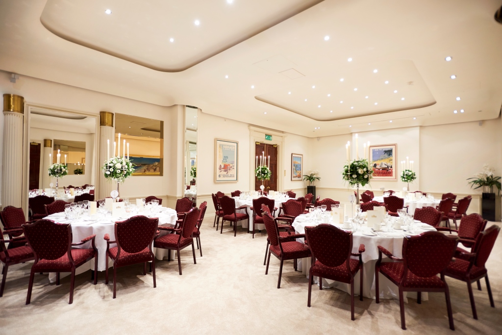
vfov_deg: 70.5
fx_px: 237
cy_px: 168
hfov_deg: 93.3
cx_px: 251
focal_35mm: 17
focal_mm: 17
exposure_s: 1/15
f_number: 2.8
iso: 400
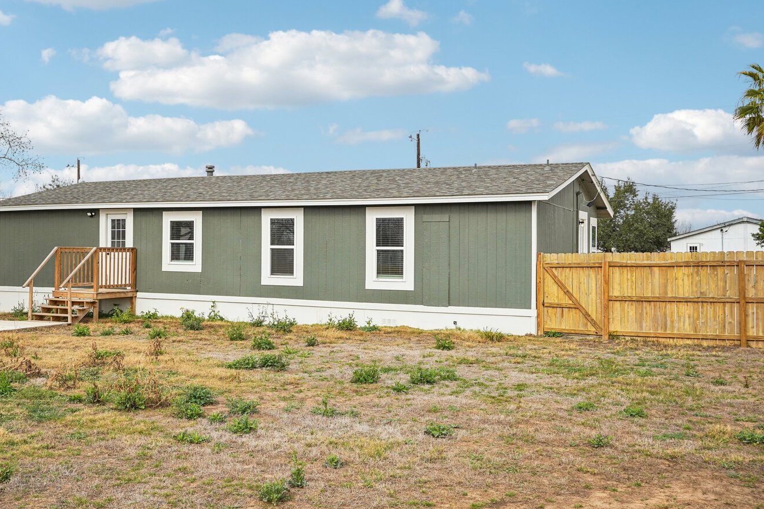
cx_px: 298
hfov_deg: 51.5
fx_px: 785
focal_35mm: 37
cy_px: 225
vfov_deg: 35.9
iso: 100
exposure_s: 1/400
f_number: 8
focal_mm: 30
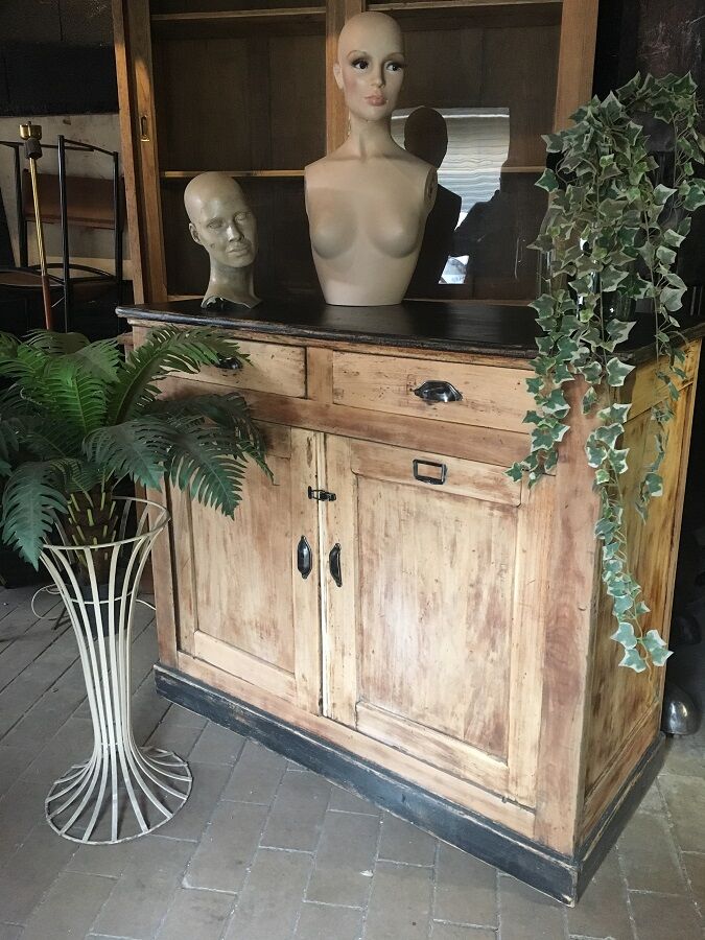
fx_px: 787
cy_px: 470
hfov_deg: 48.2
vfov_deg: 61.7
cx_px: 352
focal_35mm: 29
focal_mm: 4.15
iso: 200
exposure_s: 1/17
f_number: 2.2
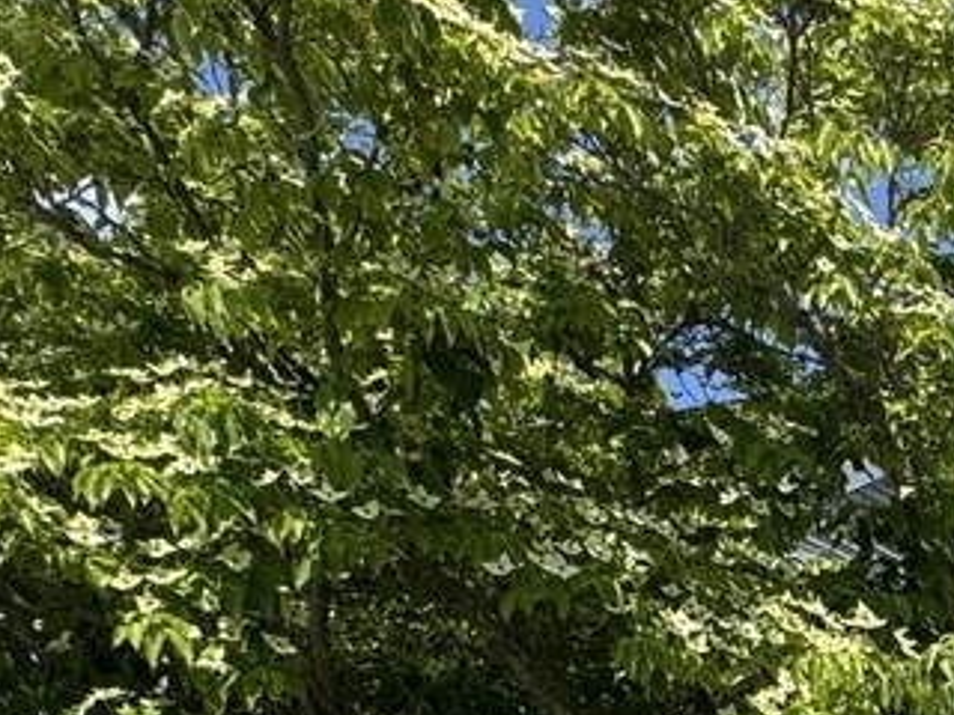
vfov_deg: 21.1
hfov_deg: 25.7
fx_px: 1543
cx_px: 1425
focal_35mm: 56
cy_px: 1135
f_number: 2.2
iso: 40
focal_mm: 2.22
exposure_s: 1/1256
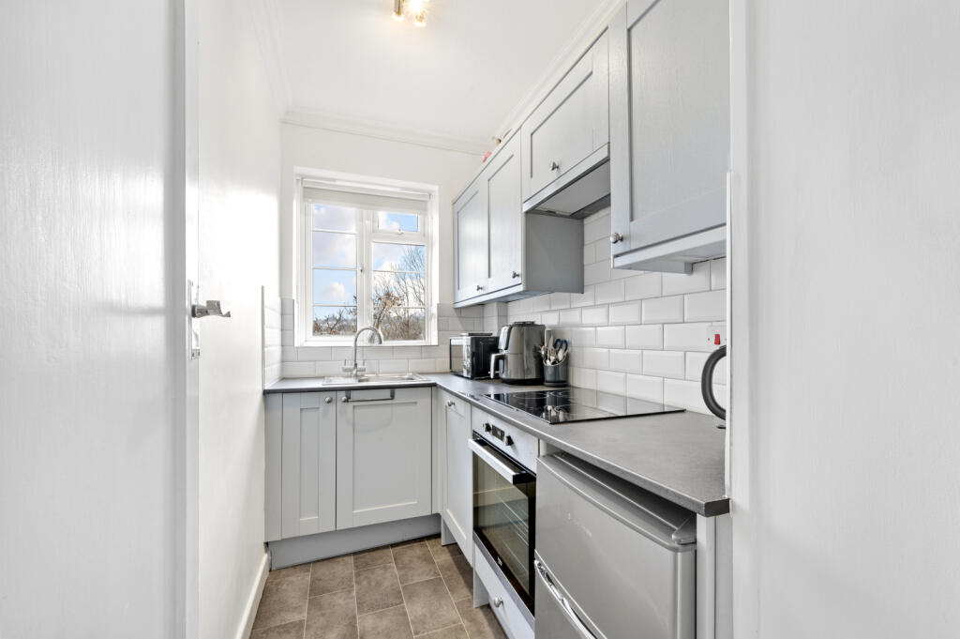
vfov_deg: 81.1
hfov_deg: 104.3
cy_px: 320
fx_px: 373
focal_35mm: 14
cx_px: 480
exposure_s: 1.3
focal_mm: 14
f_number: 16
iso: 200
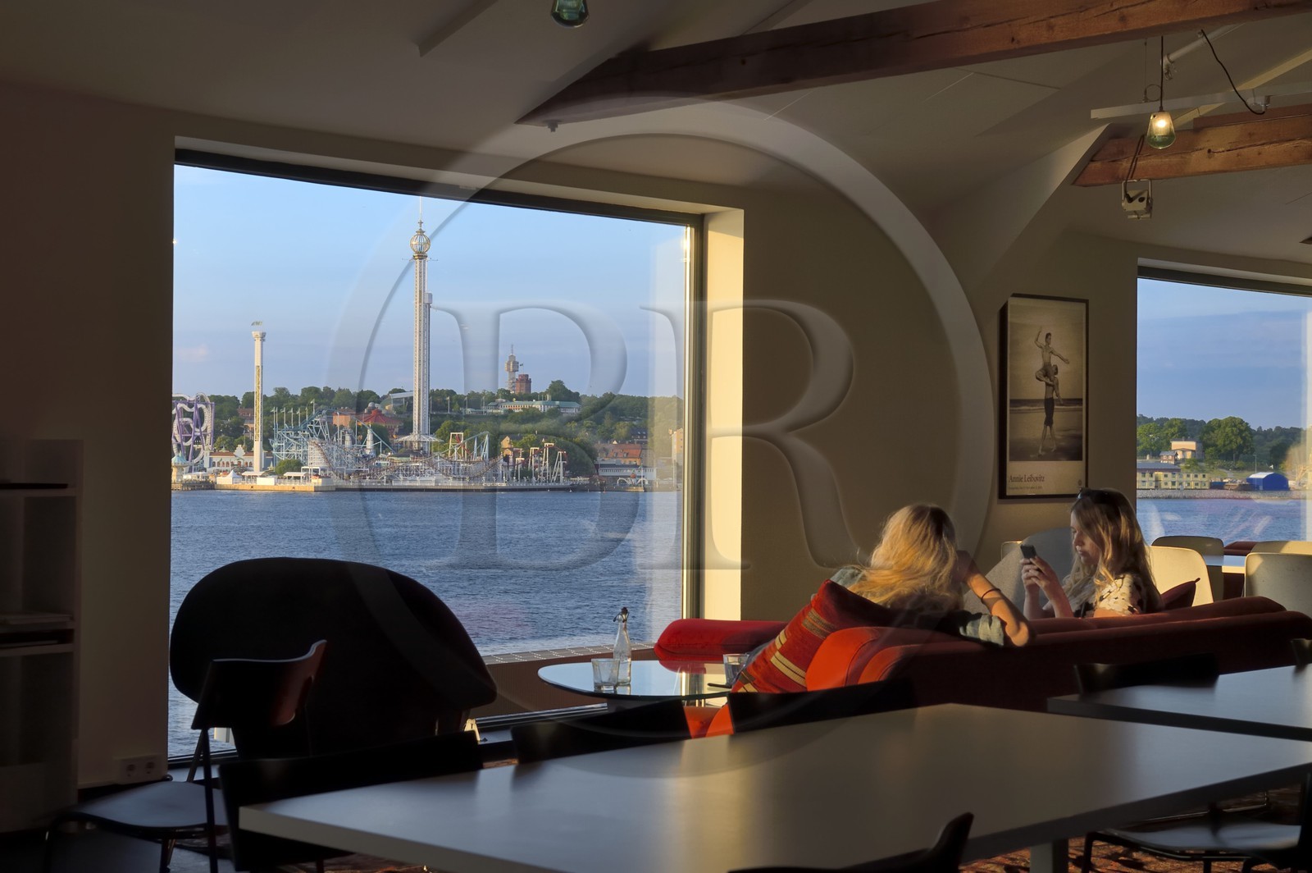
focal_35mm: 56
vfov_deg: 24.2
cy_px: 436
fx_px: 2039
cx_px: 656
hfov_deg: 35.7
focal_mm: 56
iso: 400
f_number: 11
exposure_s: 1/100
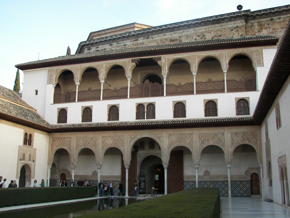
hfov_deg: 51.4
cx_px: 145
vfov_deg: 39.7
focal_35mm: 36
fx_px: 302
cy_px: 109
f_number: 2.8
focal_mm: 6
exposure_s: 1/80
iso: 50
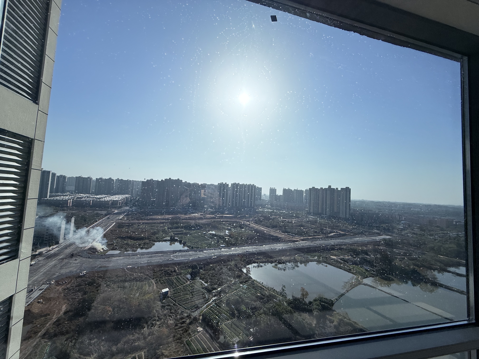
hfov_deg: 102.1
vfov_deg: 85.7
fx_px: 194
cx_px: 240
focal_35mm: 14
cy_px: 180
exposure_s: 1/6173
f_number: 2.2
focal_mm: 2.22
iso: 50
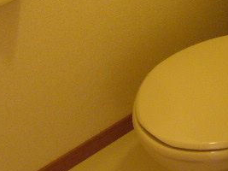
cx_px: 168
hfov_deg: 23.1
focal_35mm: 84
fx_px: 553
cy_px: 25
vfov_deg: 17.4
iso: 200
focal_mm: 5.8
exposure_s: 1/8
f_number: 2.8
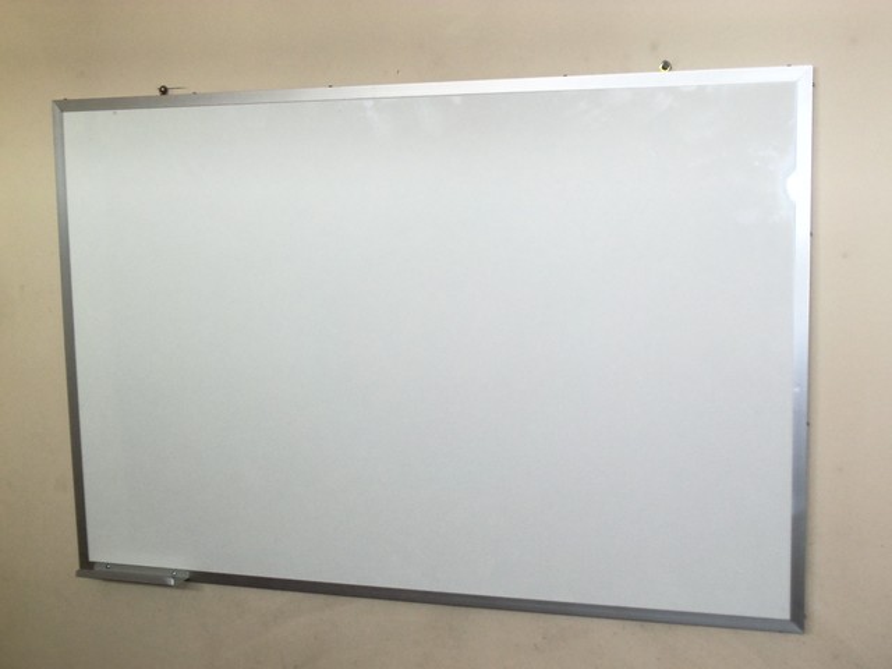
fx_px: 1237
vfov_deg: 30.3
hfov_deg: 39.7
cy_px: 334
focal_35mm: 48
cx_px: 446
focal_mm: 8.7
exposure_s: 1/30
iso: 100
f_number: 3.9
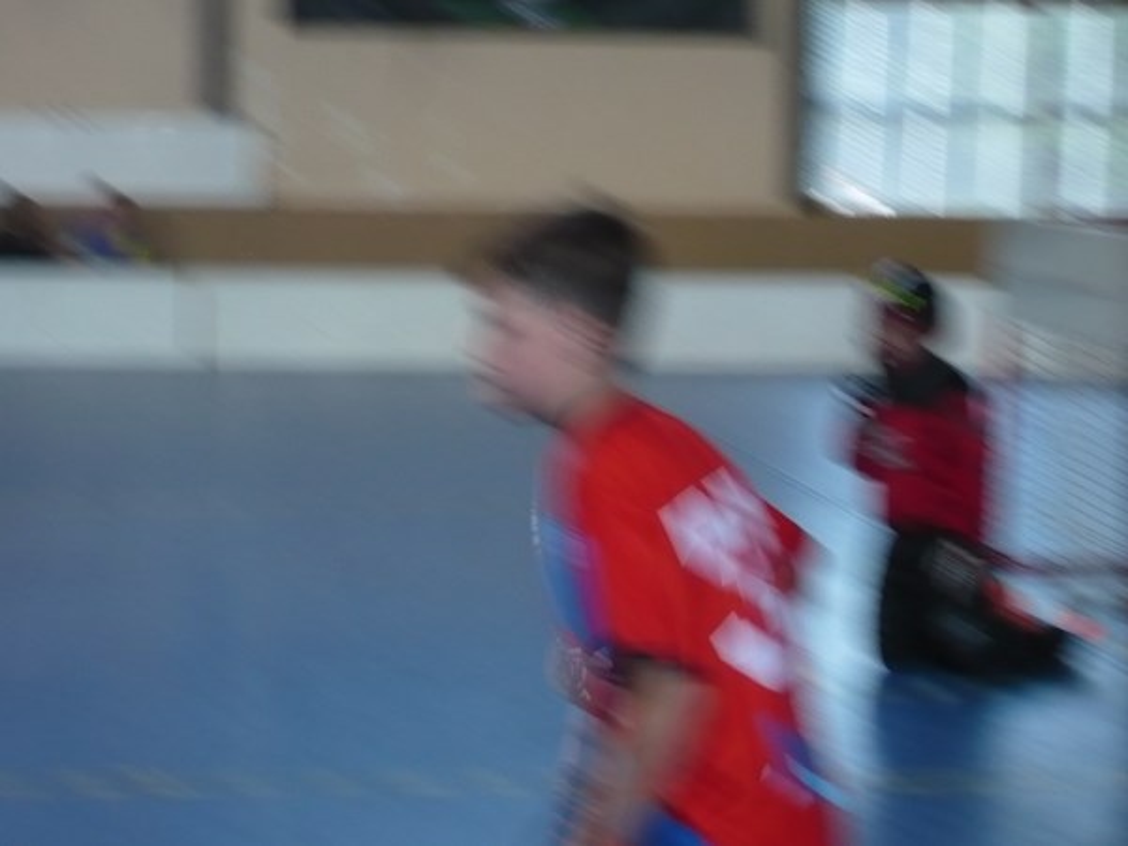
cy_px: 423
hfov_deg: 18.7
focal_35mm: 105
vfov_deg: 14.1
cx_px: 564
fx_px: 3422
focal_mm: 17.4
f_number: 5
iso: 250
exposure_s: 1/30
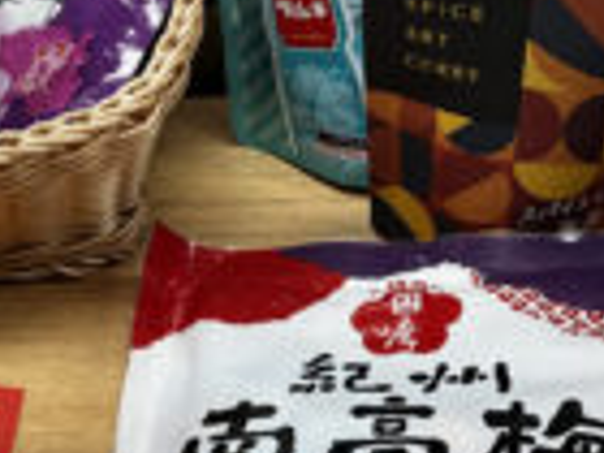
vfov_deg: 15.9
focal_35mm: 93
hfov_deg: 21.1
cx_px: 280
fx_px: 1623
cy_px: 257
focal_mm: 5.7
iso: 100
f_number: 1.5
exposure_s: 1/121
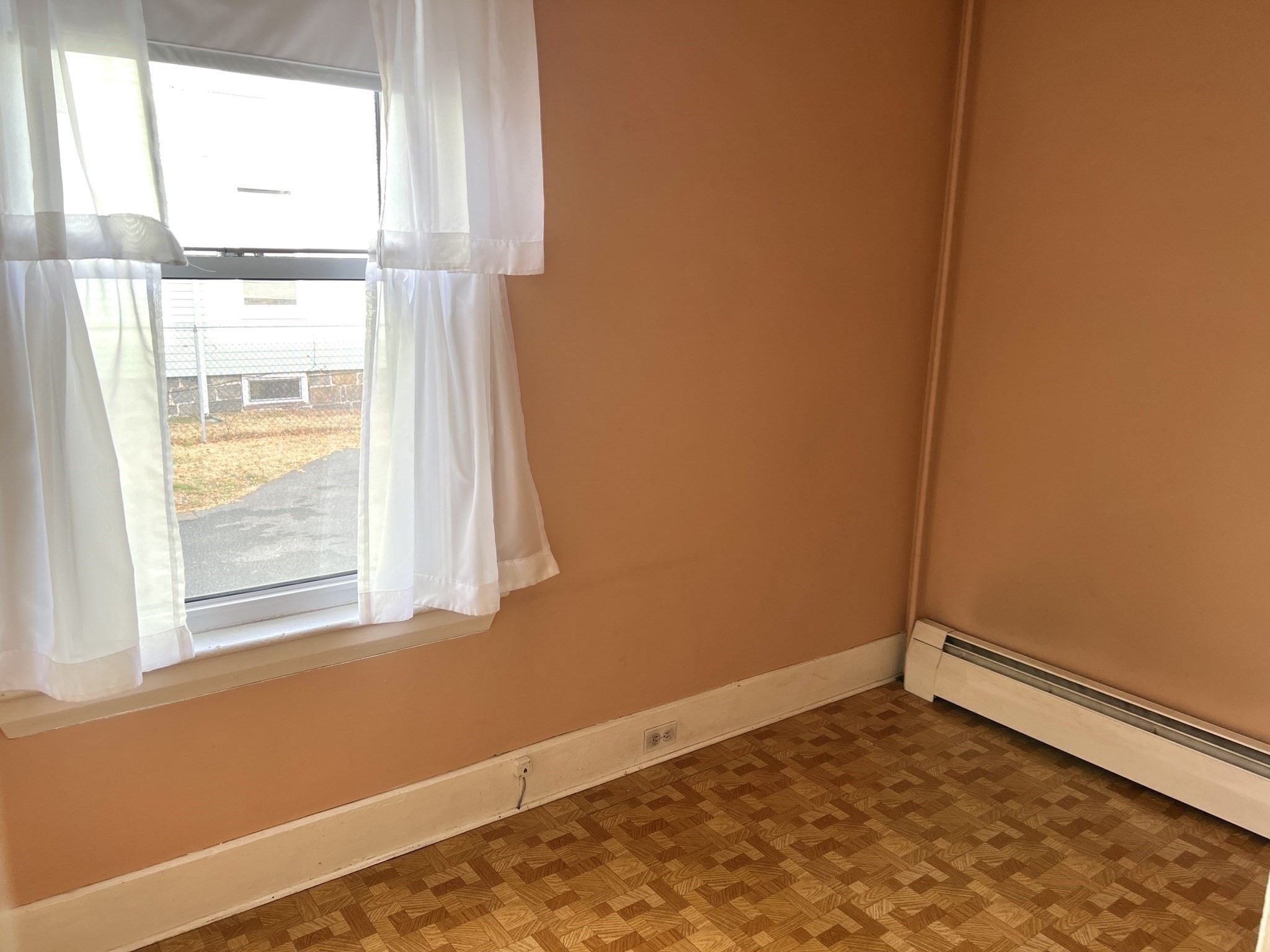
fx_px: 954
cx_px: 635
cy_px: 476
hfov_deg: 67.3
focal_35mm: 26
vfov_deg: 53.1
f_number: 1.5
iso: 40
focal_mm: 5.7
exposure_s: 1/120
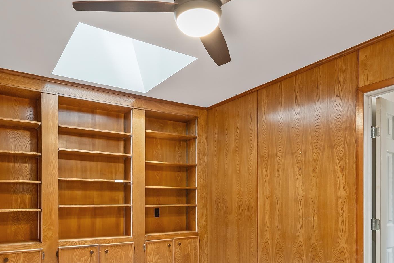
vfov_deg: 46.2
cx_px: 185
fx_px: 295
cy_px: 198
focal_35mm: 27
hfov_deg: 67.3
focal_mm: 15
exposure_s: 1/5
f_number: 8
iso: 800
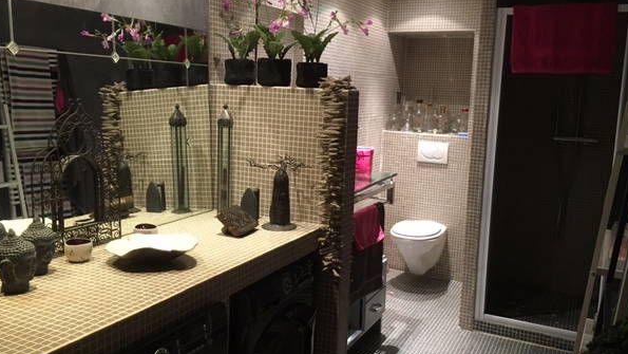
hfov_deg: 58.0
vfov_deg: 34.7
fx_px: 566
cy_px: 164
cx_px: 313
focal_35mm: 34
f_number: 2.2
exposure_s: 1/33
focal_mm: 4.15
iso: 160
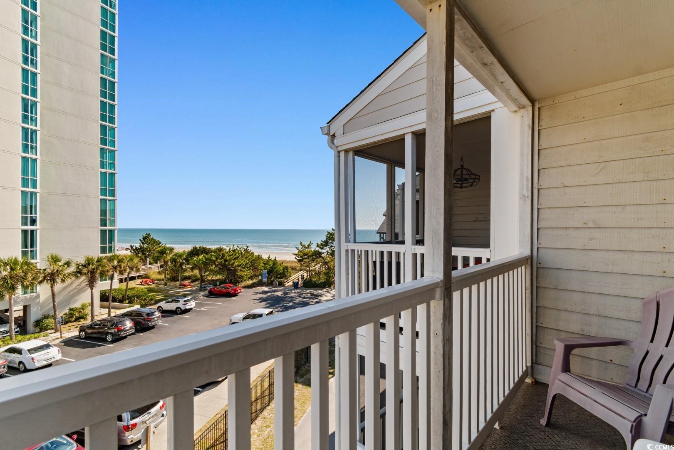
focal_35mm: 15
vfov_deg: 77.3
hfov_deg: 100.4
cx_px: 337
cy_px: 225
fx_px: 281
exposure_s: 1/125
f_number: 5.6
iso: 100
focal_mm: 10
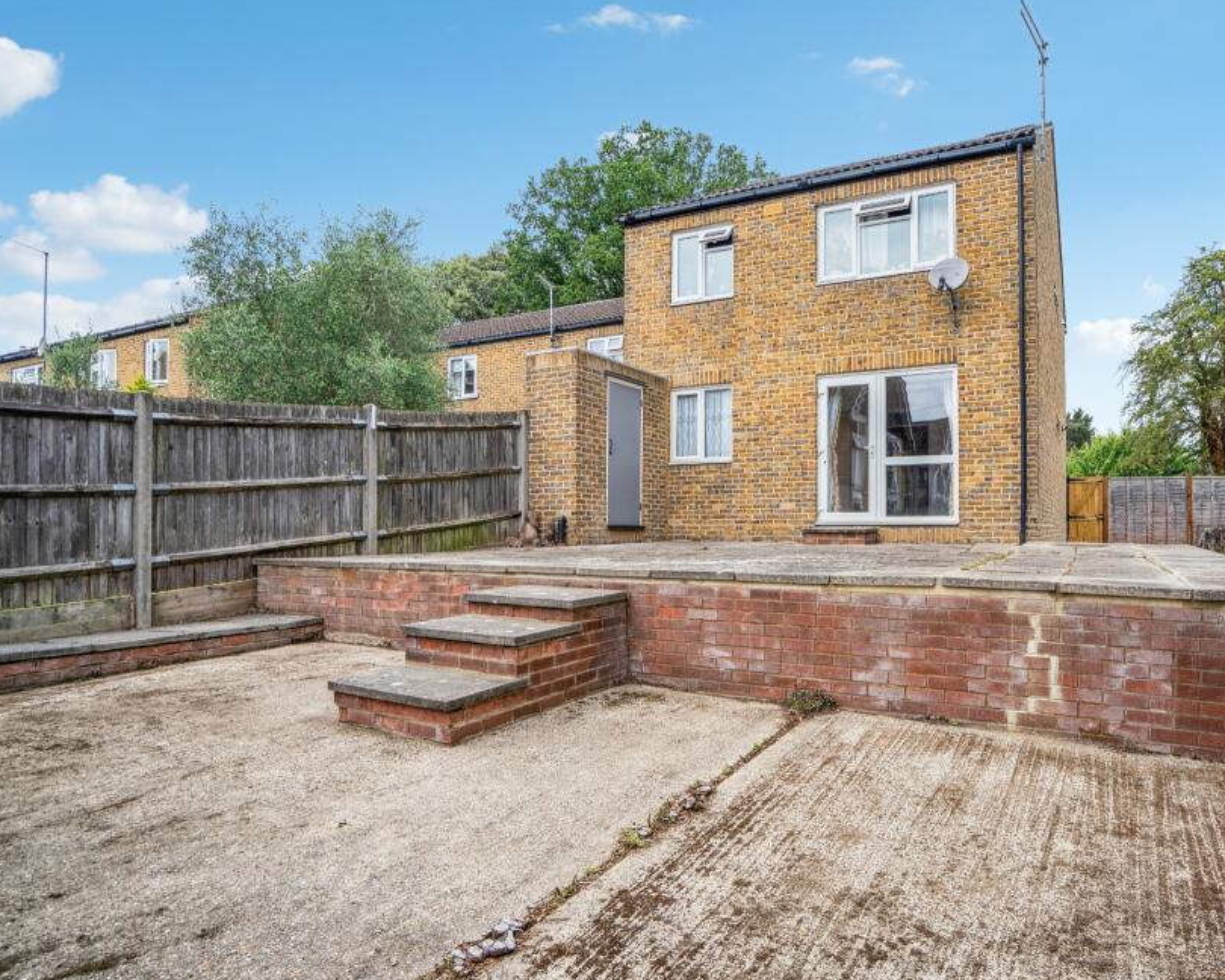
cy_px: 487
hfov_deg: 81.7
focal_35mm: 19
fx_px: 689
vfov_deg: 70.9
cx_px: 767
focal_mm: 16
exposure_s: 1/1250
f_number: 5.6
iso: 640
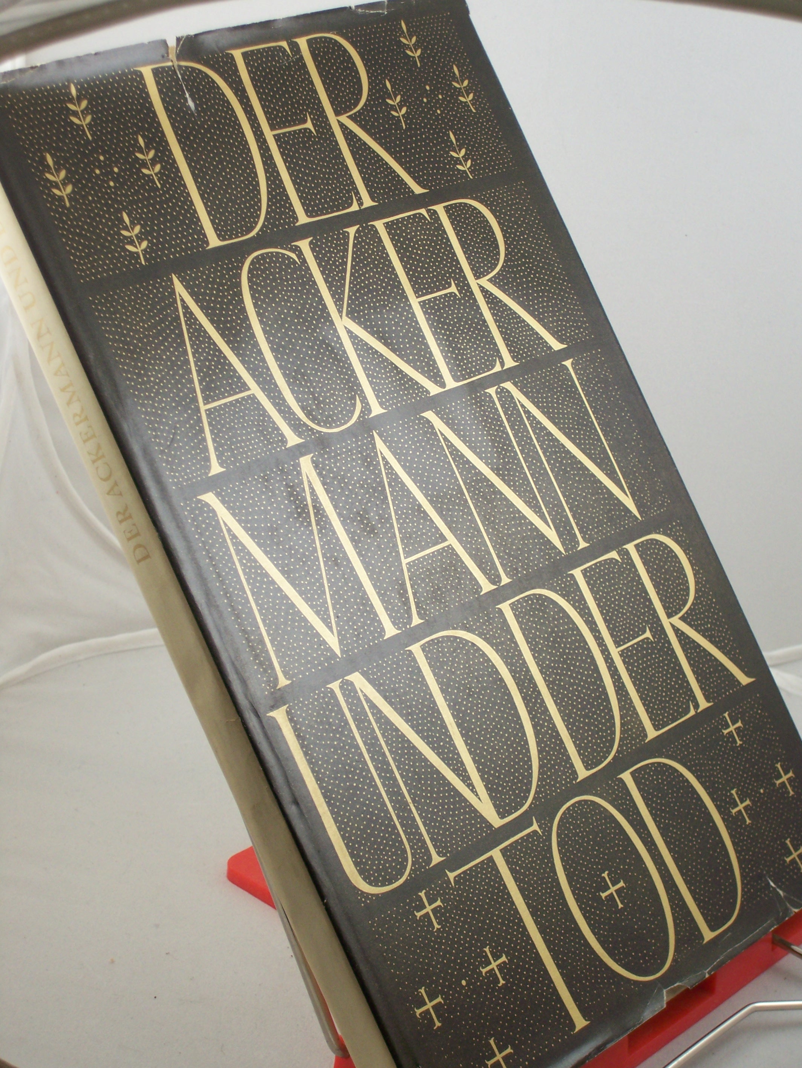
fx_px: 2530
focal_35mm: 82
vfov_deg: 23.8
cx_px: 401
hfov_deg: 18.0
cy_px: 534
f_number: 4
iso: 125
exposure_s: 1/80
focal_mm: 13.6
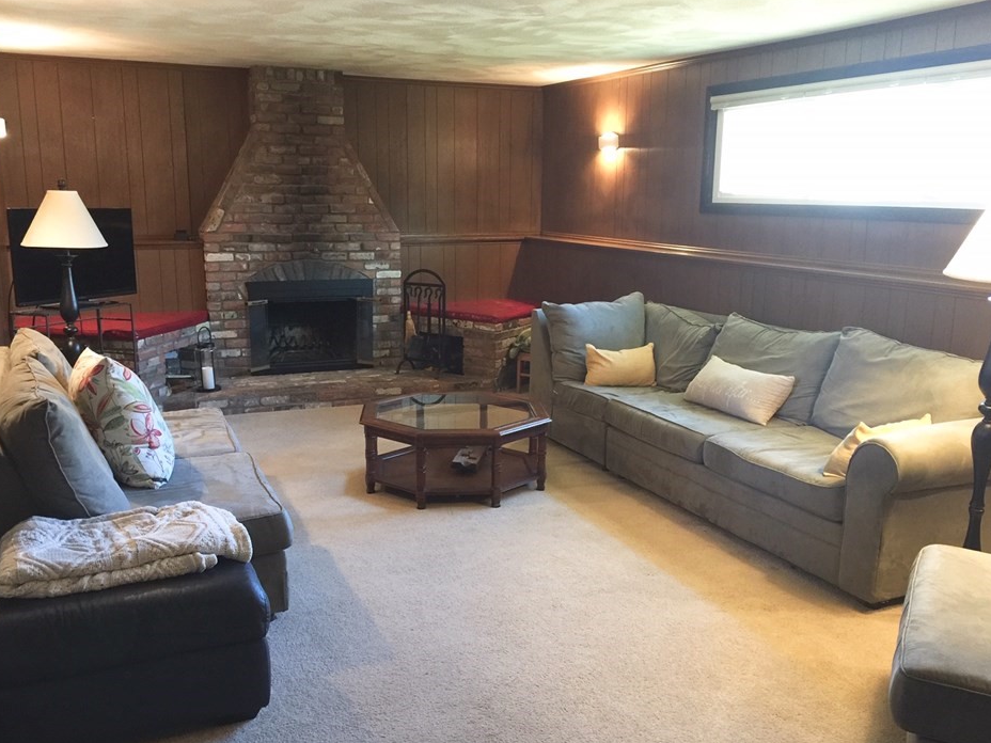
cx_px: 482
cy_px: 405
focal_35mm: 32
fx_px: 916
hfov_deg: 56.8
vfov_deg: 44.1
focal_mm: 4.15
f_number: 2.2
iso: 100
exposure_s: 1/10
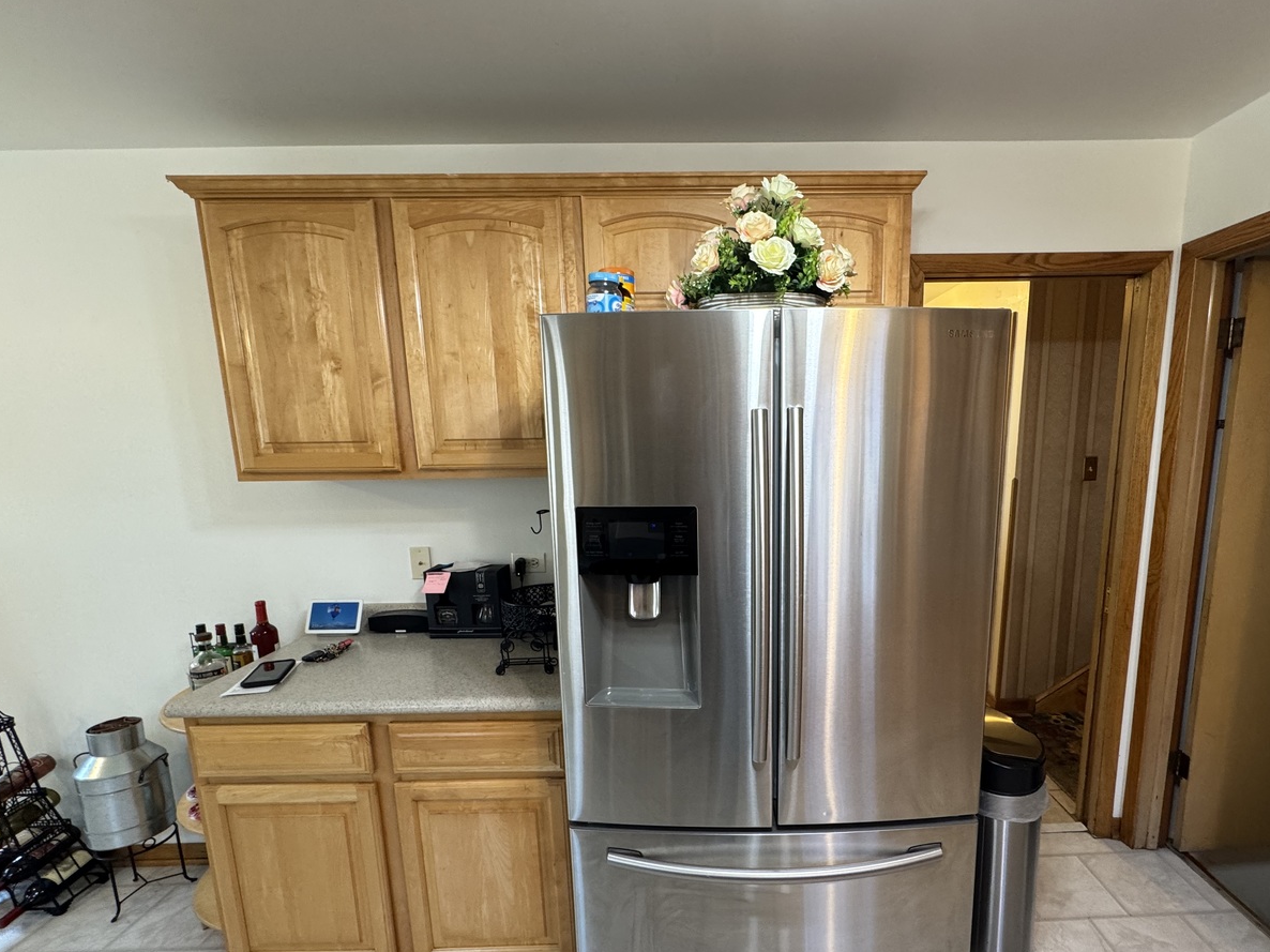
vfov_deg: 74.2
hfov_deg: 90.5
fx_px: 624
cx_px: 723
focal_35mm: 17
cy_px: 548
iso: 200
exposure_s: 1/60
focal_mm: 2.22
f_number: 2.2
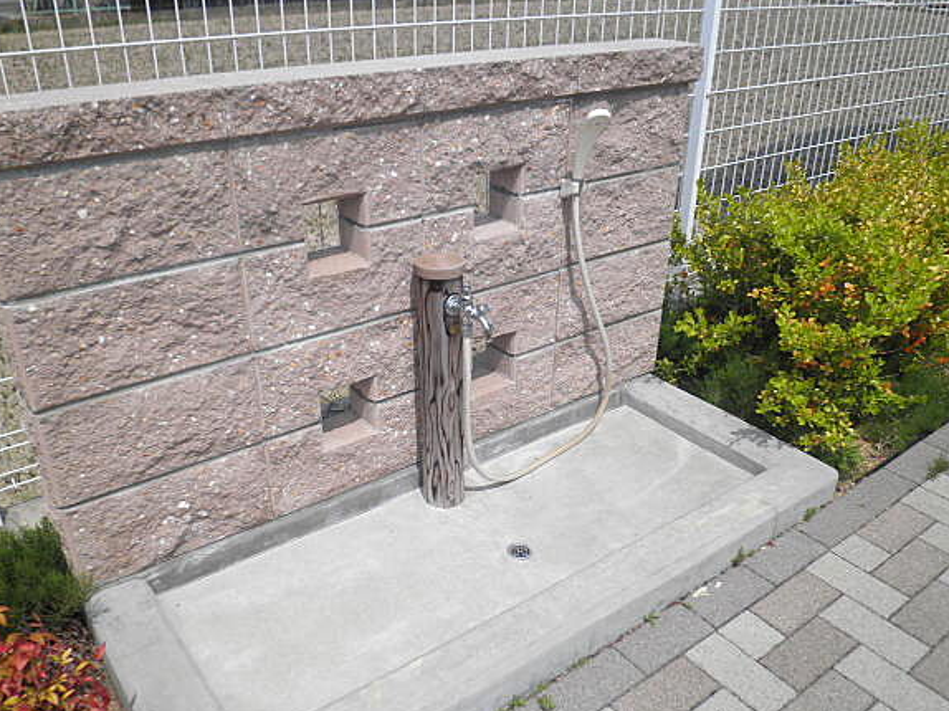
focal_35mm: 29
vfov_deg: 48.1
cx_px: 476
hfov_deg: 61.7
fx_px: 795
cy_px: 390
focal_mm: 4.7
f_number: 7.9
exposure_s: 1/160
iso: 64
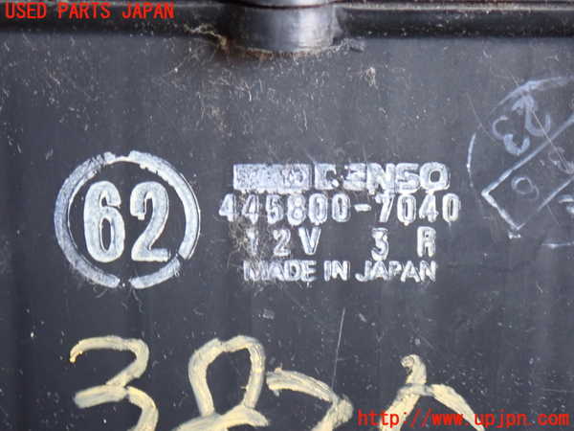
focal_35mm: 100
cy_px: 216
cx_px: 287
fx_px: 1658
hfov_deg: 19.6
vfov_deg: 14.8
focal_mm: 18
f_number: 4.9
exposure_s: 1/30
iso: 800
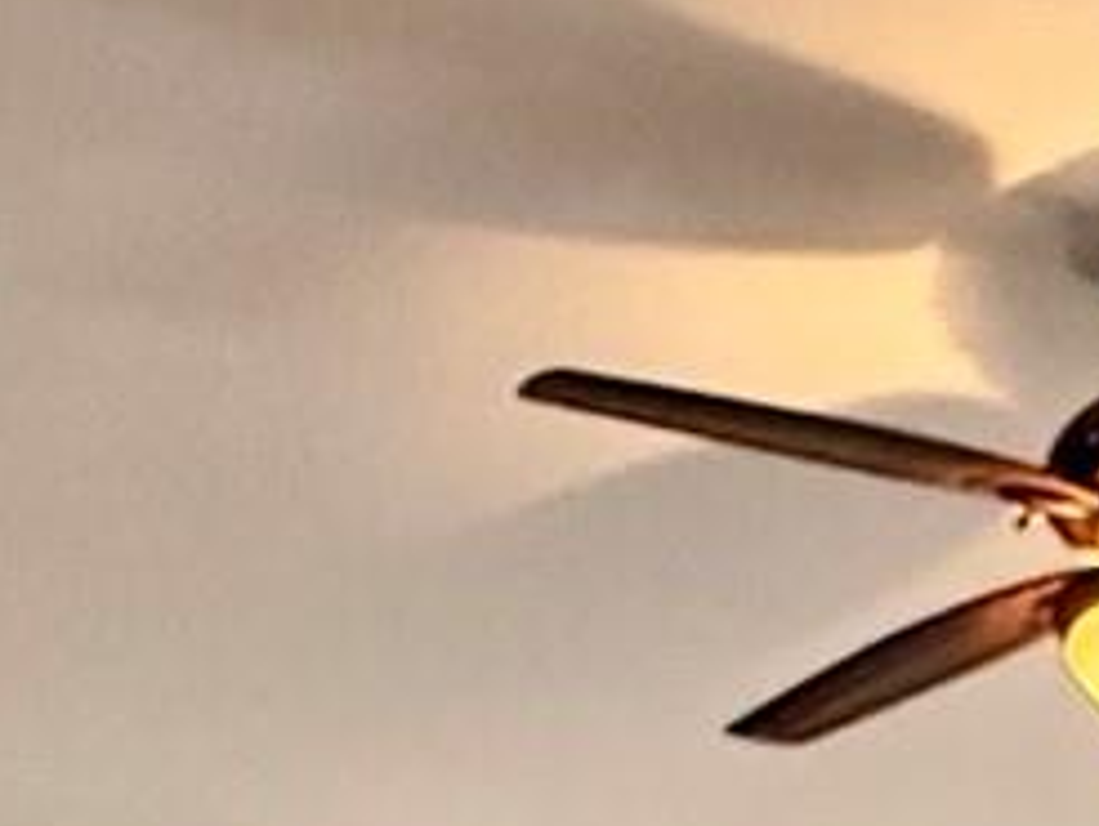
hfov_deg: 19.2
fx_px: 2892
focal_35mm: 91
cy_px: 1929
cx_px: 1590
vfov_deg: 12.8
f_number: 2.2
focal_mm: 2.22
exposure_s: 1/120
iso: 500
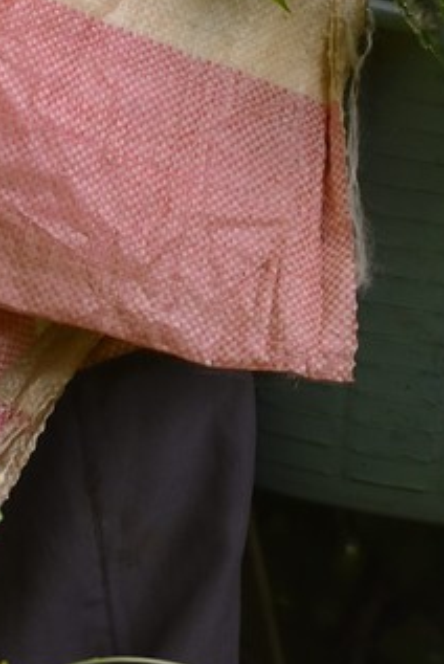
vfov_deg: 2.0
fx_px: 18606
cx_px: 383
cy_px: -894
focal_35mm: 1008
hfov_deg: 1.4
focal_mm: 200
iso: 400
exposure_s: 1/160
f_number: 3.5
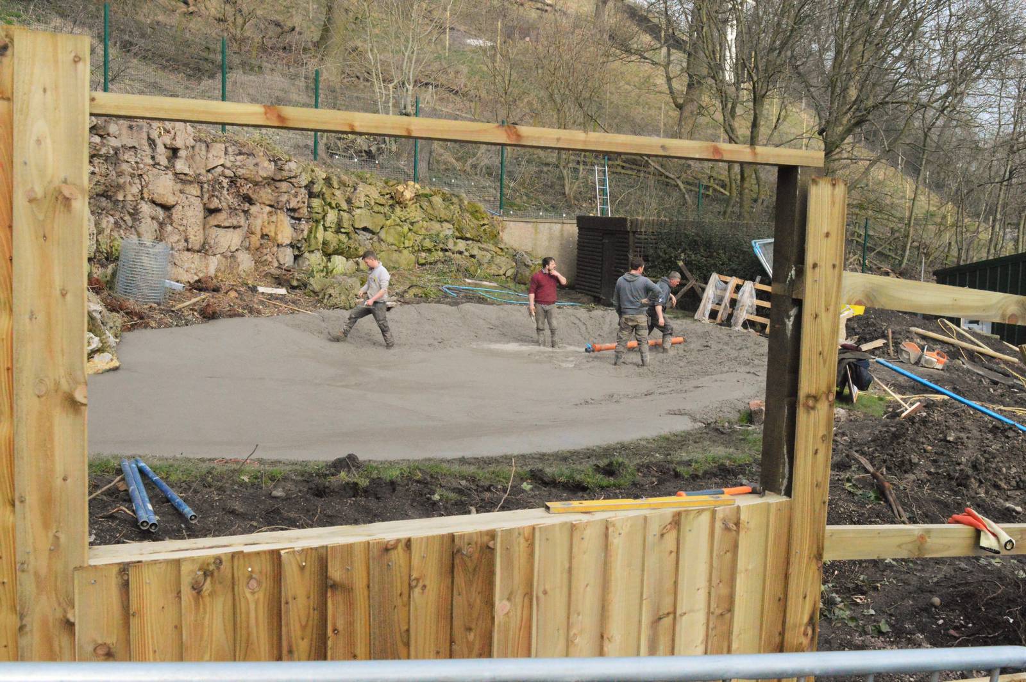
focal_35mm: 36
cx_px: 513
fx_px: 1025
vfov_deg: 36.8
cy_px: 341
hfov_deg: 53.2
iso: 6400
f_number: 11
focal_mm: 24
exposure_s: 1/4000
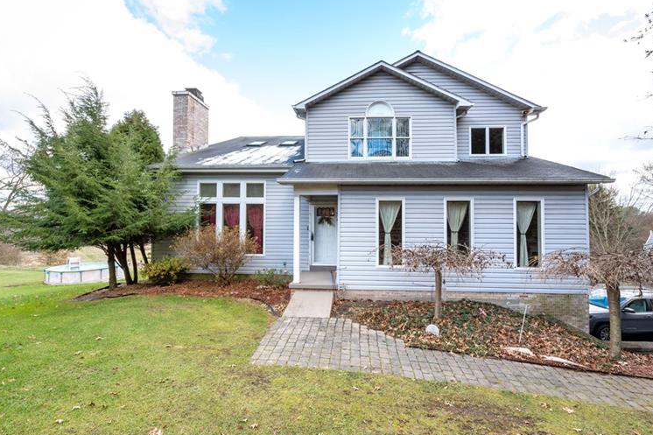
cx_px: 344
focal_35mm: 15
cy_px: 211
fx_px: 272
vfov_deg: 77.3
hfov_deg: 100.3
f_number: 20
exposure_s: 1/30
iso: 640
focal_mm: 14
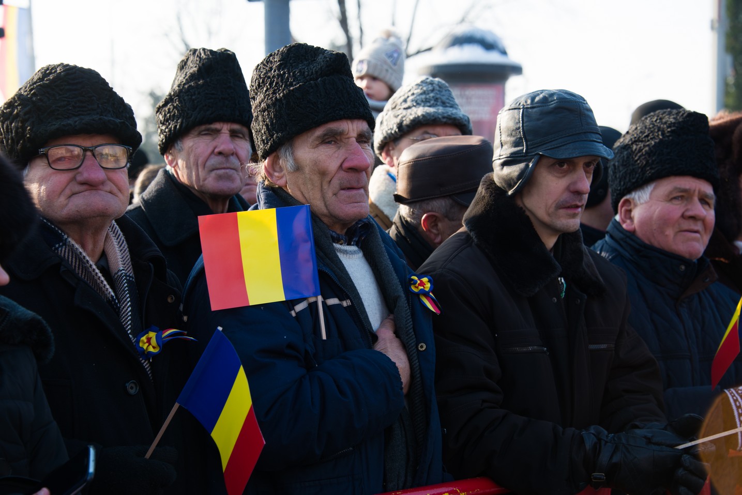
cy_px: 248
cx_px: 371
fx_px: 1897
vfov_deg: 14.9
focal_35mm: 92
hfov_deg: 22.1
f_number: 7.1
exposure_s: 1/125
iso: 100
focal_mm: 92
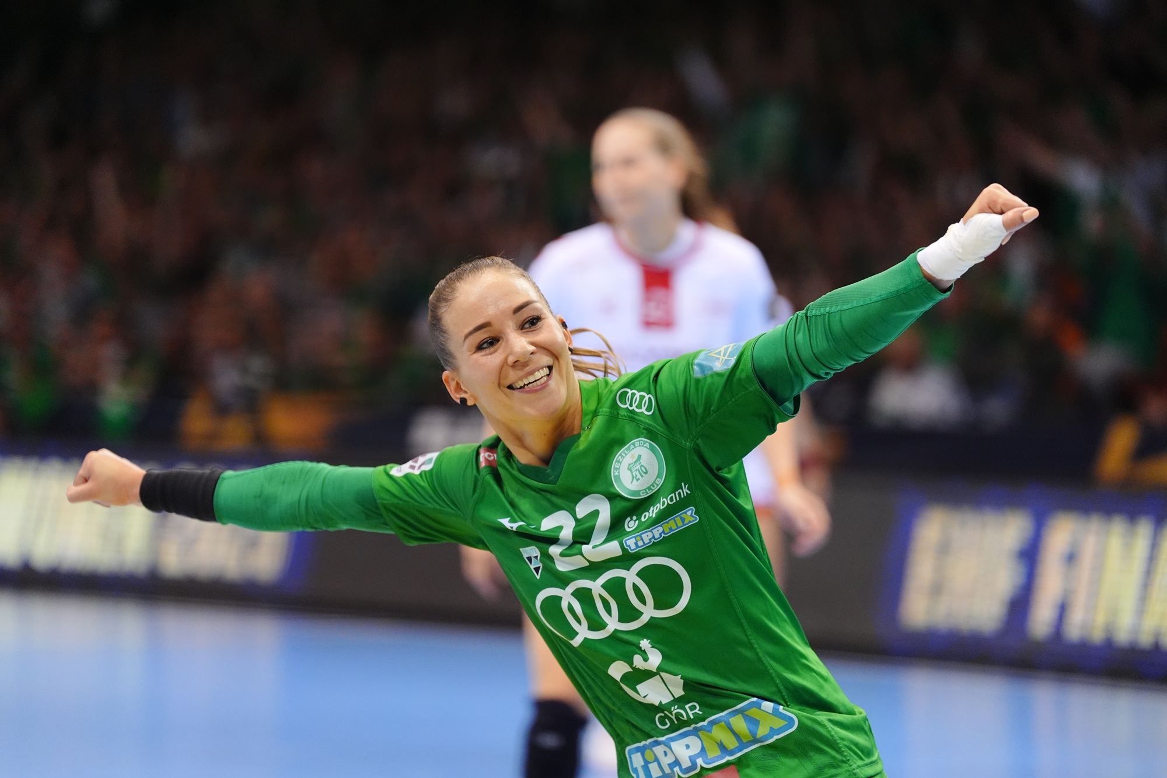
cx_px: 584
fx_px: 5672
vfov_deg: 7.8
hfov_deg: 11.7
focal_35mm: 175
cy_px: 389
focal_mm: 175
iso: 3200
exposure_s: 1/1000
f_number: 2.8
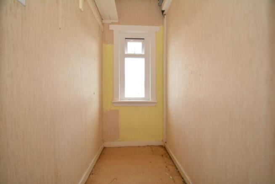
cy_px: 92
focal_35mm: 15
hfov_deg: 100.4
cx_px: 138
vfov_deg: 77.4
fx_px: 115
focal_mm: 10
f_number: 4
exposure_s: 1/60
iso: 200
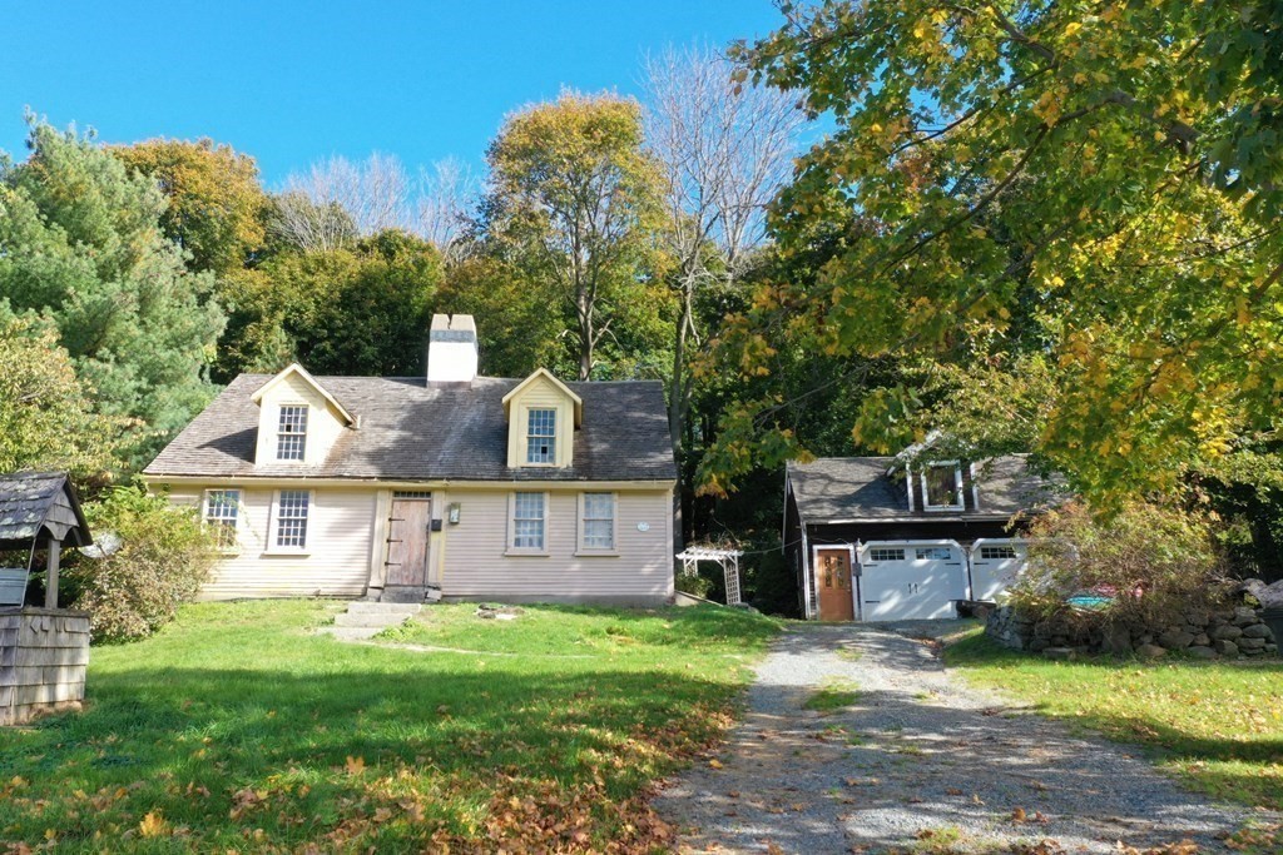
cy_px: 428
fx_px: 998
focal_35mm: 28
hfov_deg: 65.5
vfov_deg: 46.4
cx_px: 642
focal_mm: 10.26
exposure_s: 1/80
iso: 100
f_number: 7.1
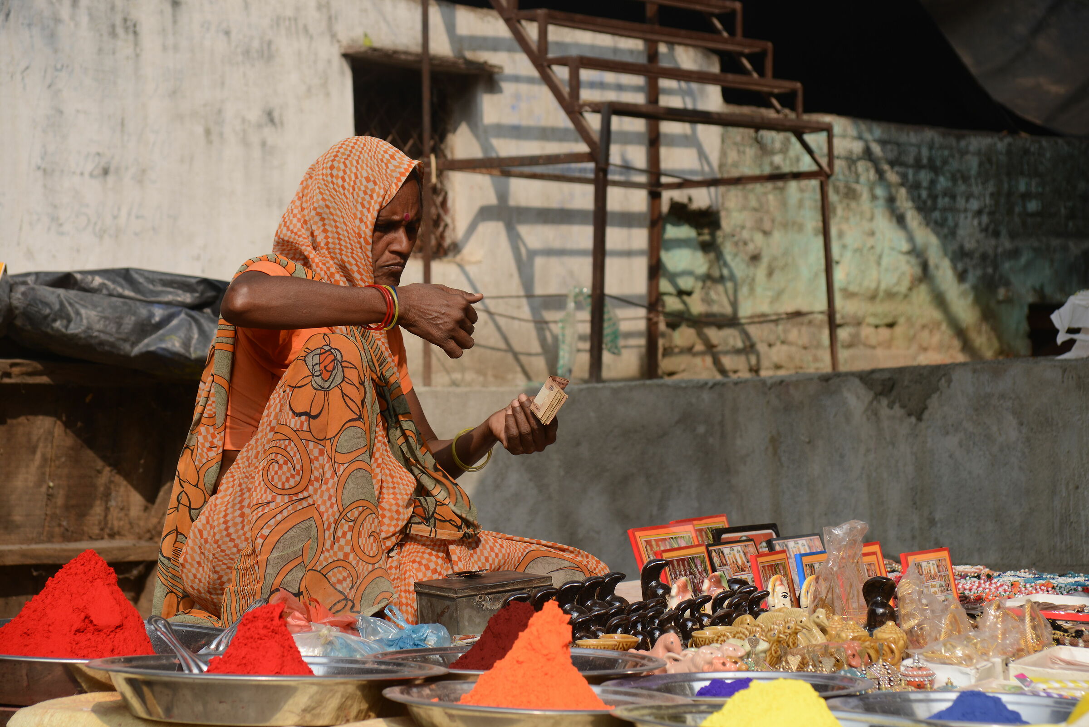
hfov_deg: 19.4
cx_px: 544
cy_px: 364
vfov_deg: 13.1
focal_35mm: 105
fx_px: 3177
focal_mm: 105
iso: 200
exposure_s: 1/320
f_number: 9
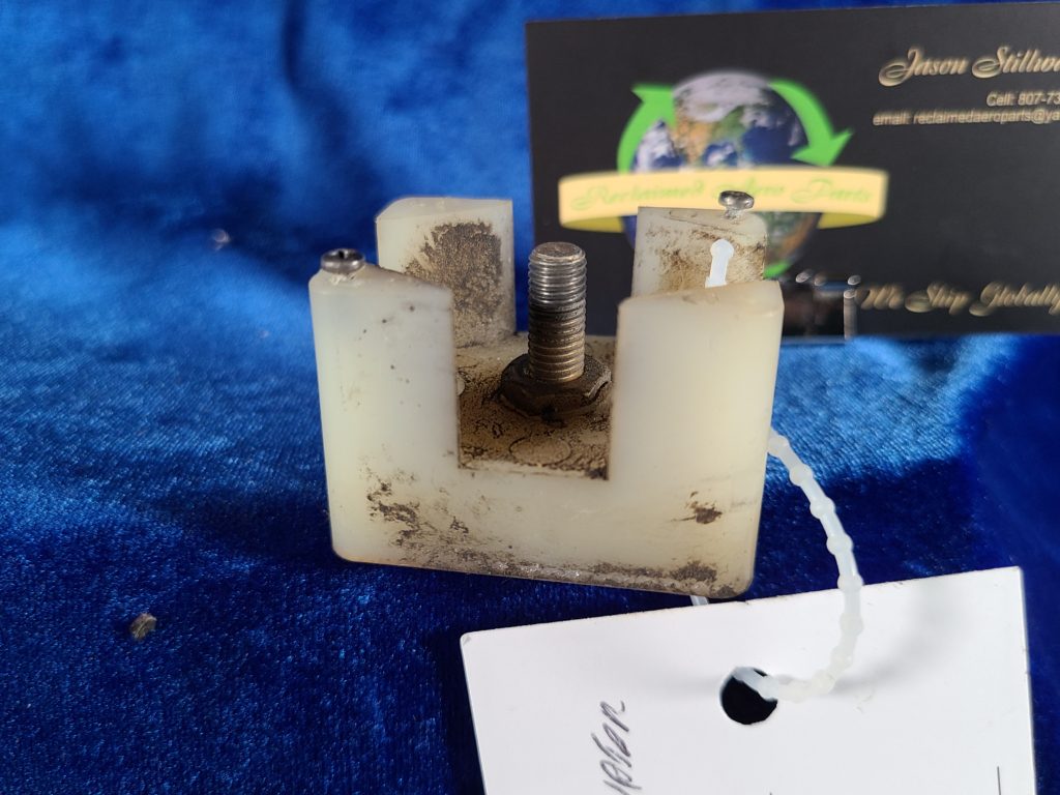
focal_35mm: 26
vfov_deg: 53.1
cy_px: 398
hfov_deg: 67.3
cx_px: 530
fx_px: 796
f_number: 1.8
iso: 160
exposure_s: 1/60
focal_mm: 5.4
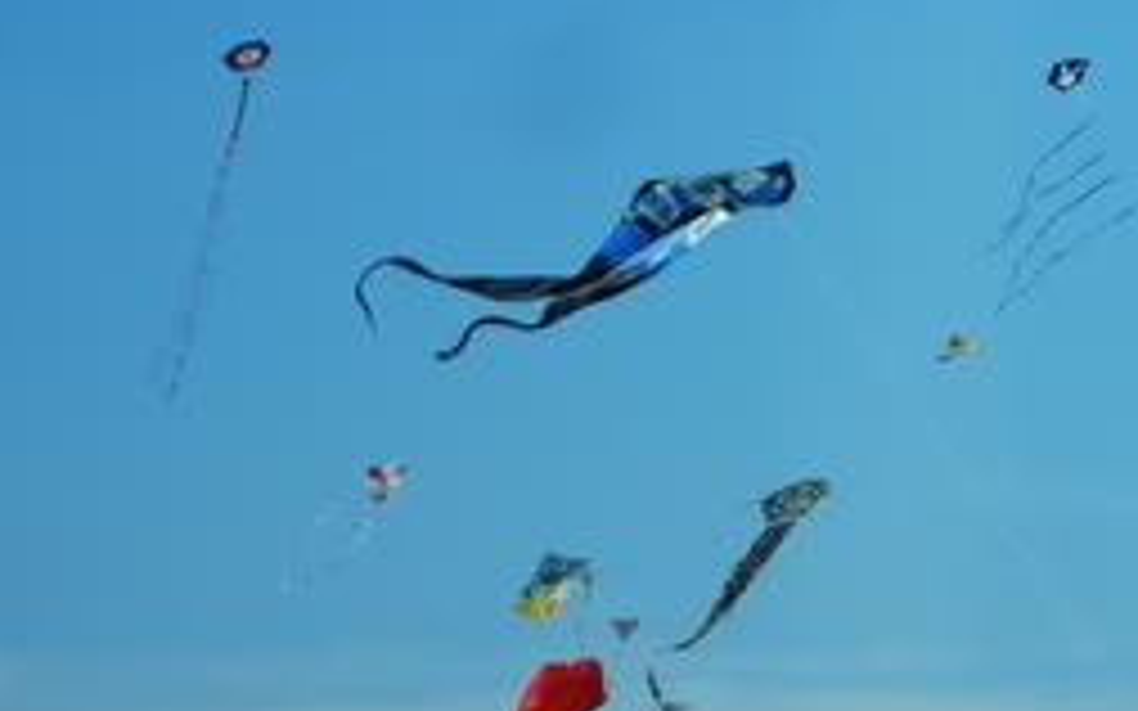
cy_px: 4
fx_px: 8267
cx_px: 1502
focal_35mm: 267
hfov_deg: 7.8
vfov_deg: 4.9
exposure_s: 1/400
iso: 100
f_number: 5.6
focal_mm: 55
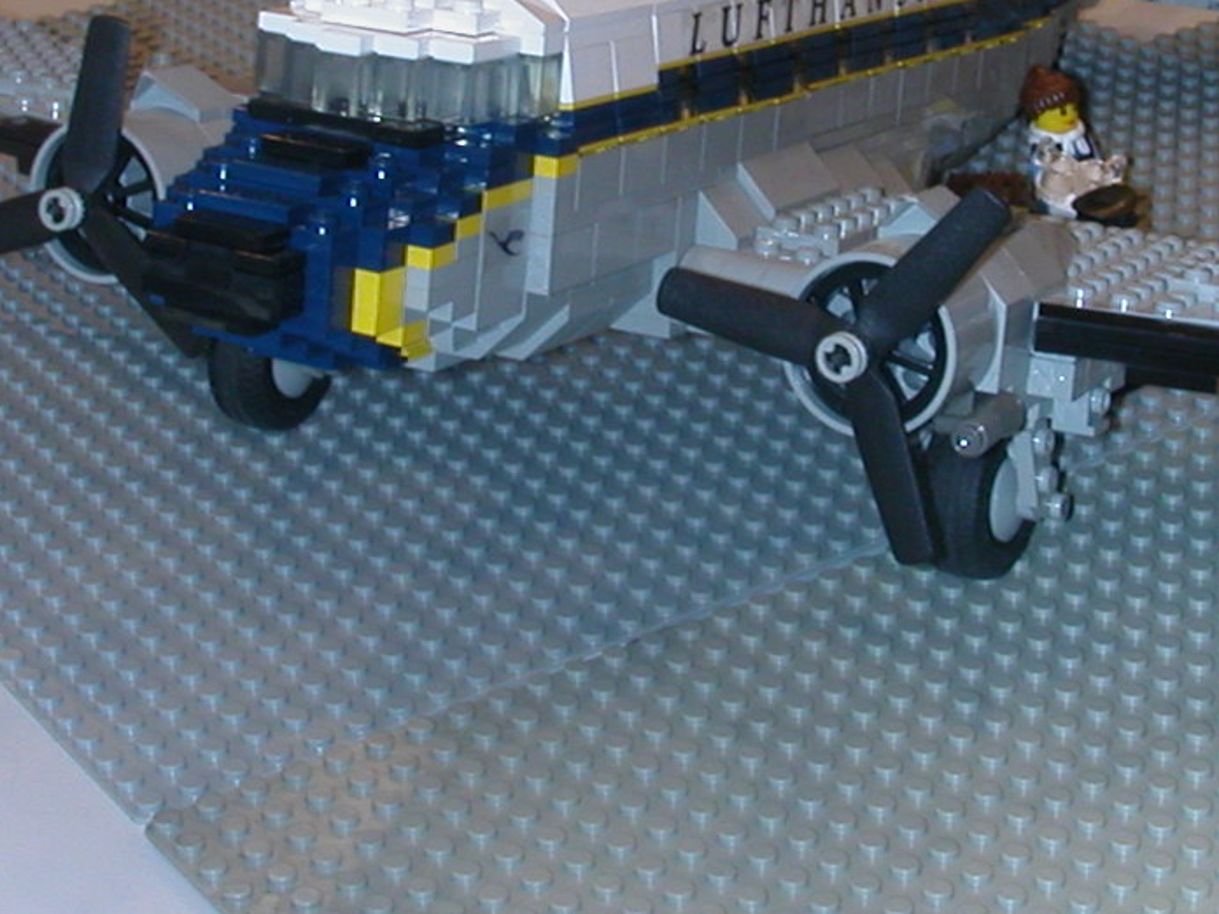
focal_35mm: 85
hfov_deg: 23.0
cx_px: 688
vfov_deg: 17.3
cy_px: 235
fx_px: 2993
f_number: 4.5
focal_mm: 5.6
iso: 100
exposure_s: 1/30
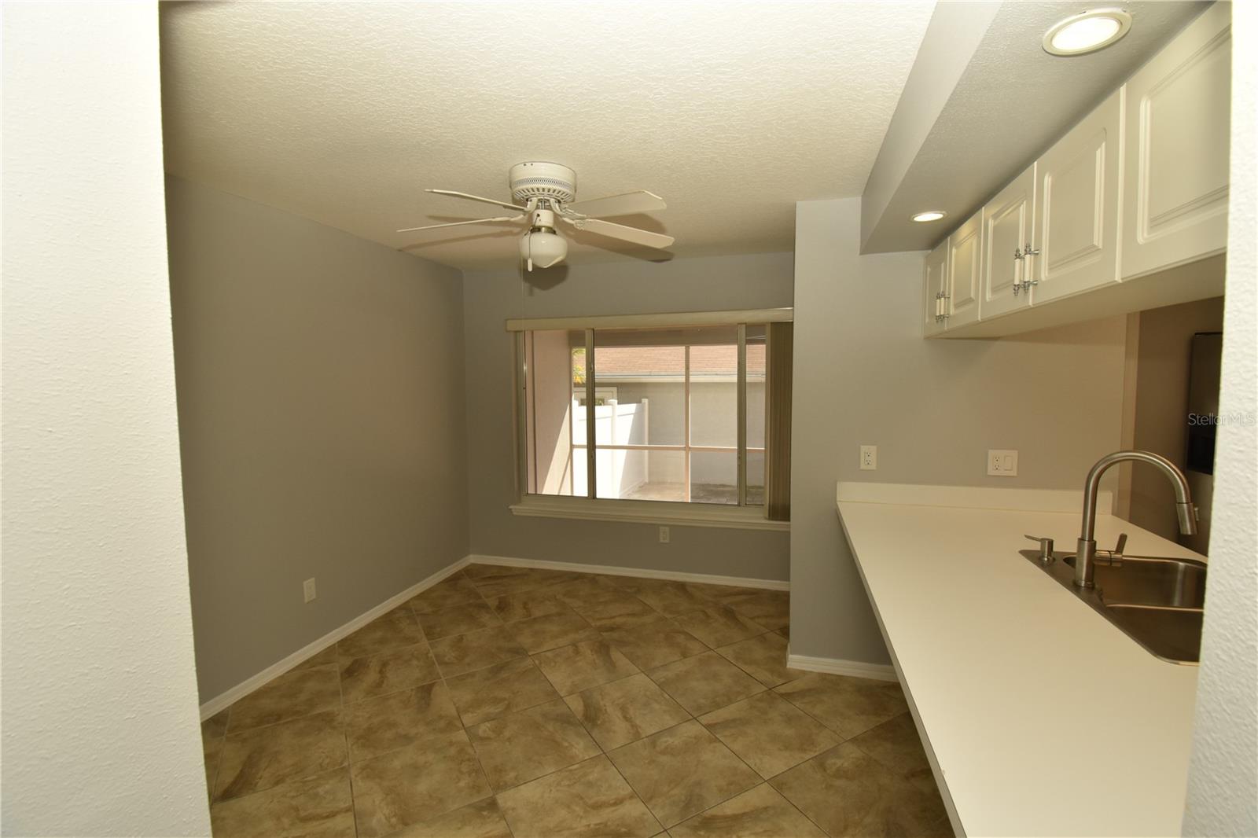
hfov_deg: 100.4
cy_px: 419
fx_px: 524
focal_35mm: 15
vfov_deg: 77.3
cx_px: 629
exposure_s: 1/160
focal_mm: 10
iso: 400
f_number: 10
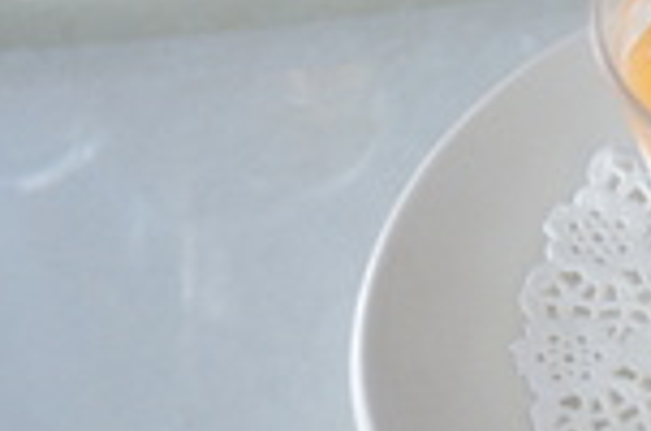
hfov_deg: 14.8
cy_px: -192
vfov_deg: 10.4
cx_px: 1026
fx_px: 2292
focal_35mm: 127
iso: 200
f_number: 4
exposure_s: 1/60
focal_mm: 20
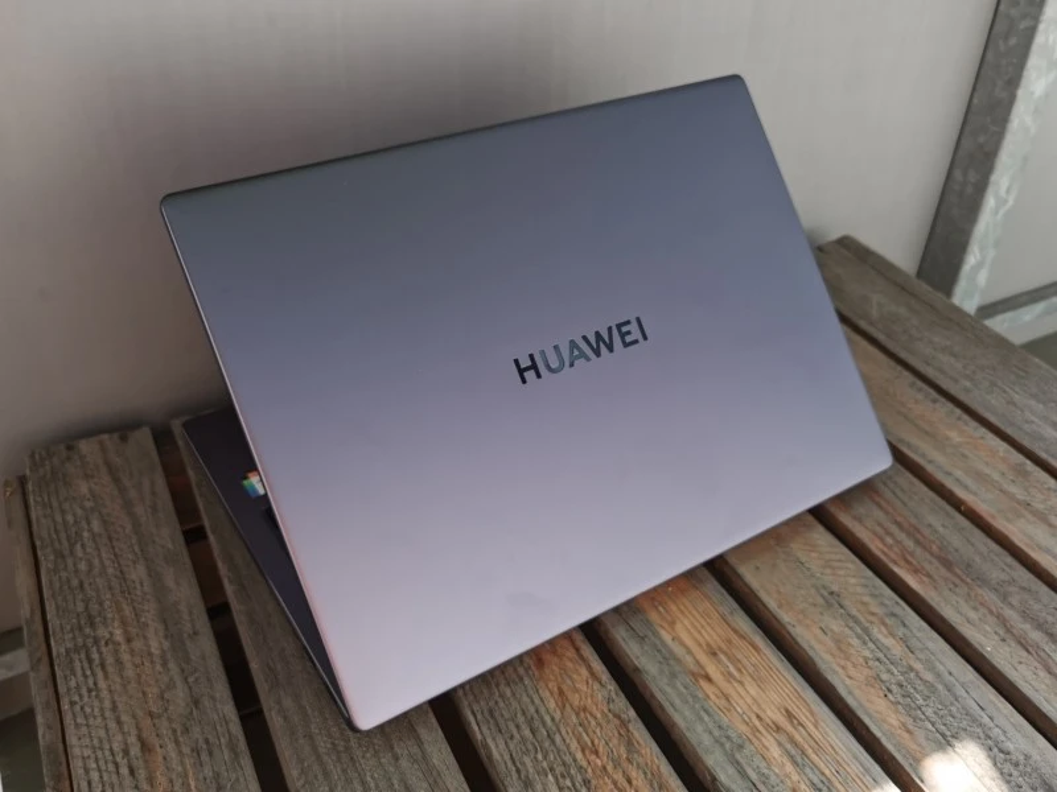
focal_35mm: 31
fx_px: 947
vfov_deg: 45.4
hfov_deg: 58.4
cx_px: 528
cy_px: 396
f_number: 1.6
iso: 50
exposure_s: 1/470
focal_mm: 5.56
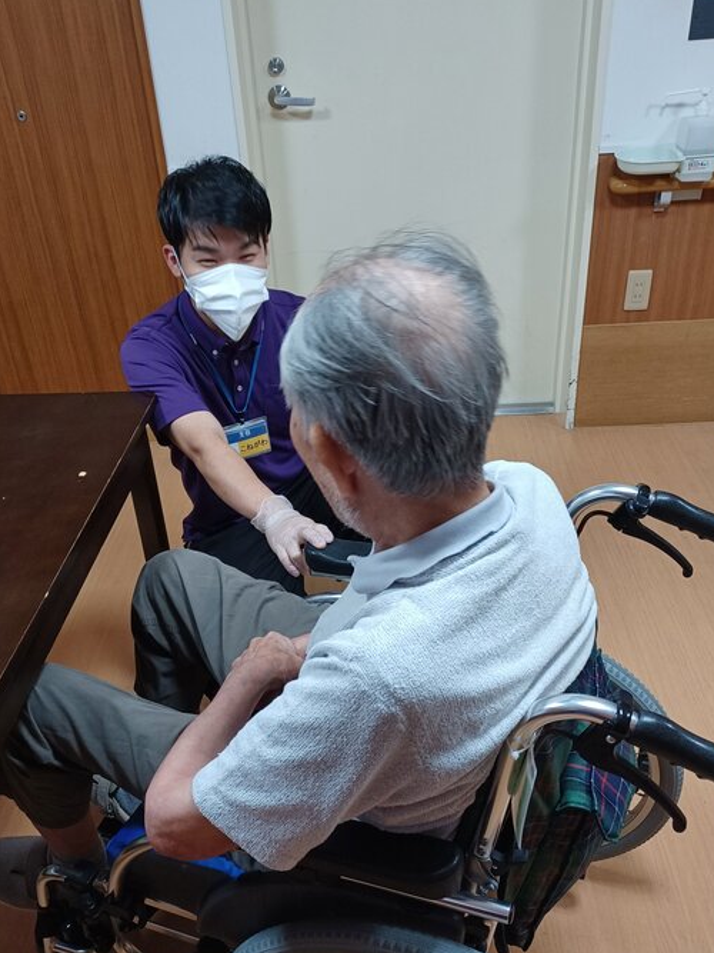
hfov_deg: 44.1
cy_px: 502
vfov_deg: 56.8
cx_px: 361
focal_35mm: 32
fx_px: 880
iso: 320
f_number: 1.8
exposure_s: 1/59
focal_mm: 4.6
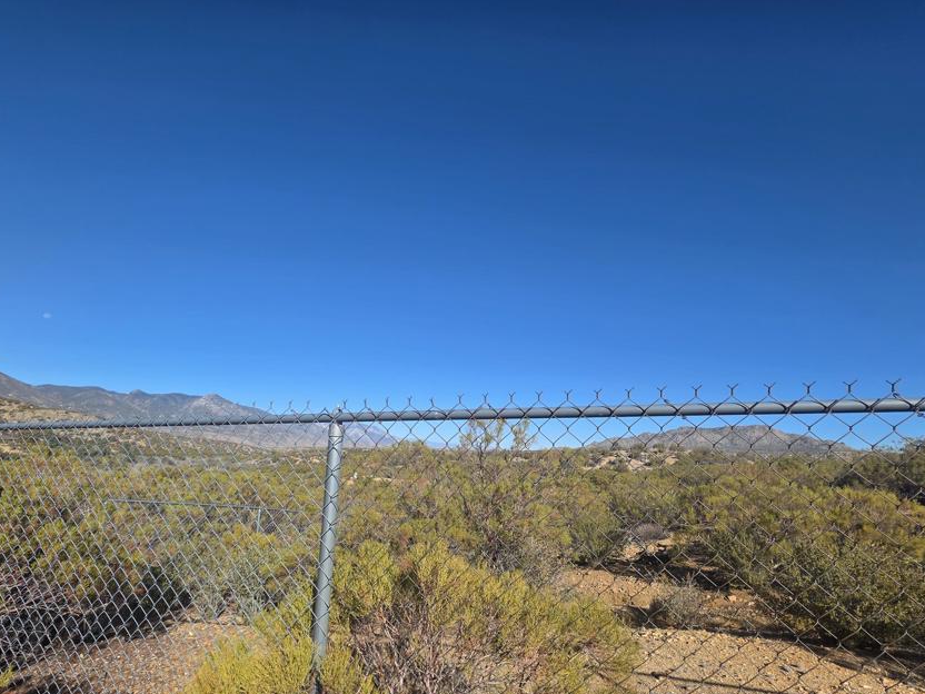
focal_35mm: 16
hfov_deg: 94.5
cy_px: 425
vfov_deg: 77.0
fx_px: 428
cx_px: 471
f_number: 1.9
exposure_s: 1/2169
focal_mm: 2.2
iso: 40
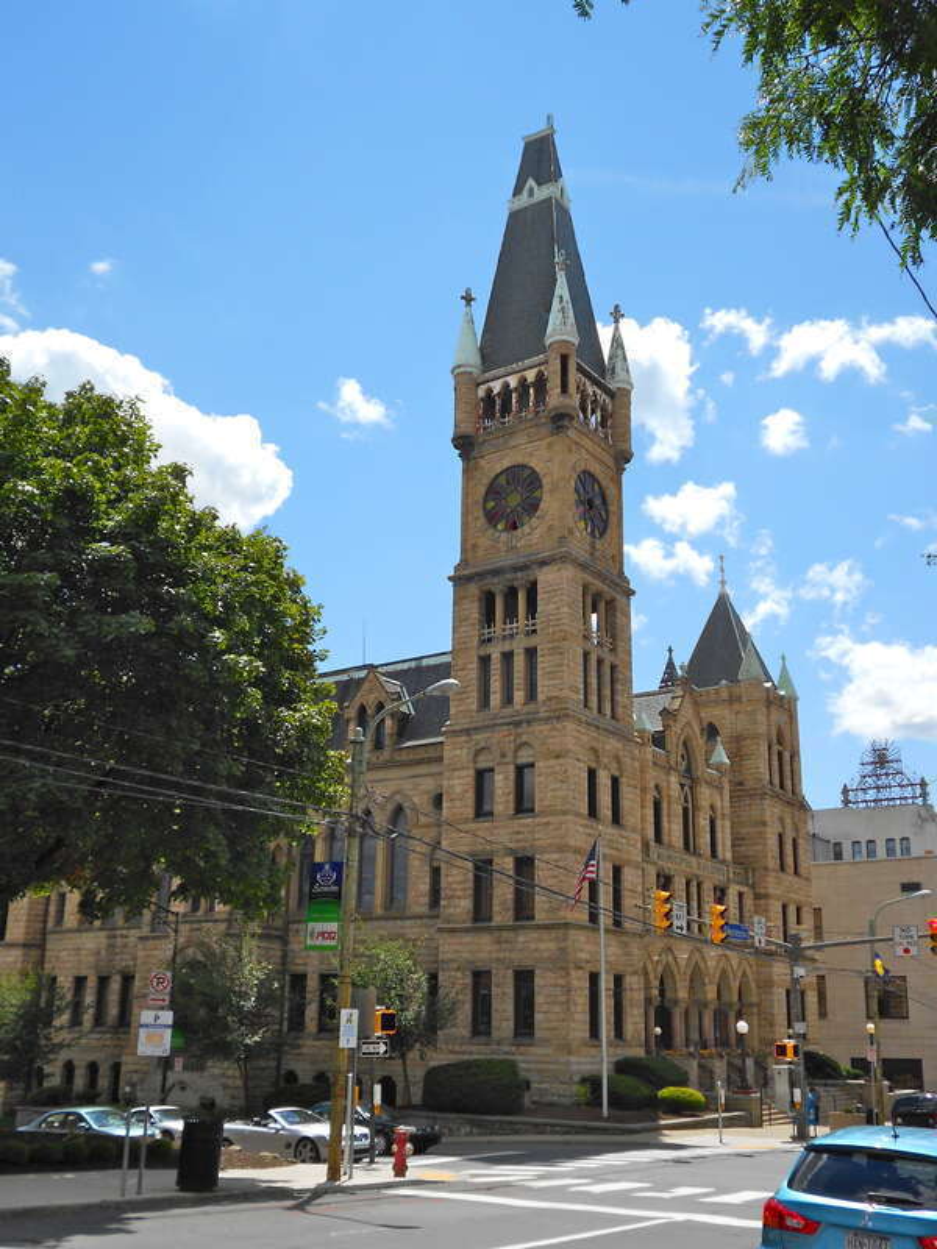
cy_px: 624
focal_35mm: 32
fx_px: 1155
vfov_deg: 56.8
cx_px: 468
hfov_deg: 44.2
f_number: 3.6
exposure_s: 1/1000
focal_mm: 5.8
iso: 80
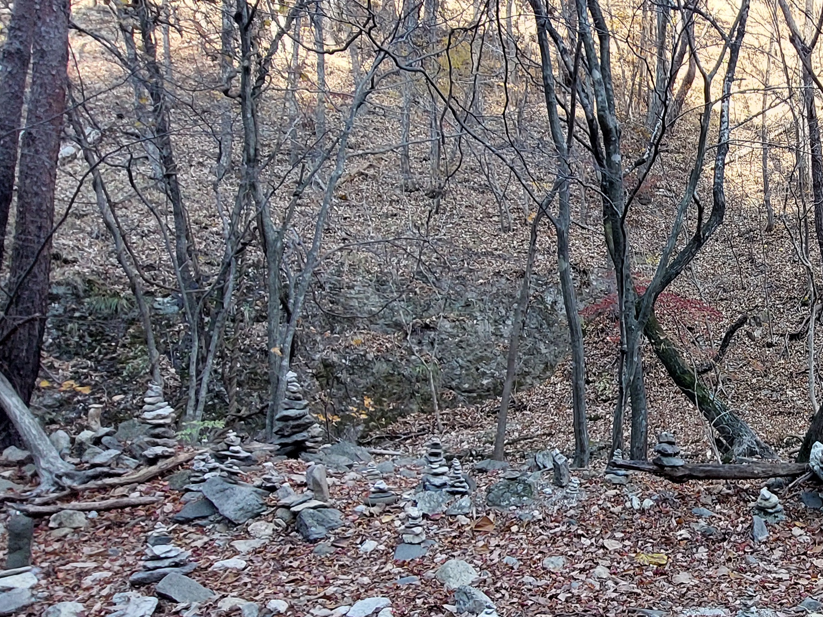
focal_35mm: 29
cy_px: 358
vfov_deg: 48.1
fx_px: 690
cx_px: 781
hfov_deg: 52.1
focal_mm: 1.74
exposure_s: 1/120
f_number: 2.2
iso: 80
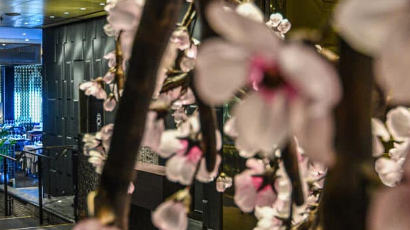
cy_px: 111
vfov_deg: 19.1
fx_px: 685
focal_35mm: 63
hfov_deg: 33.2
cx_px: 169
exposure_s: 1/40
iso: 1600
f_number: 4.5
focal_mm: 24
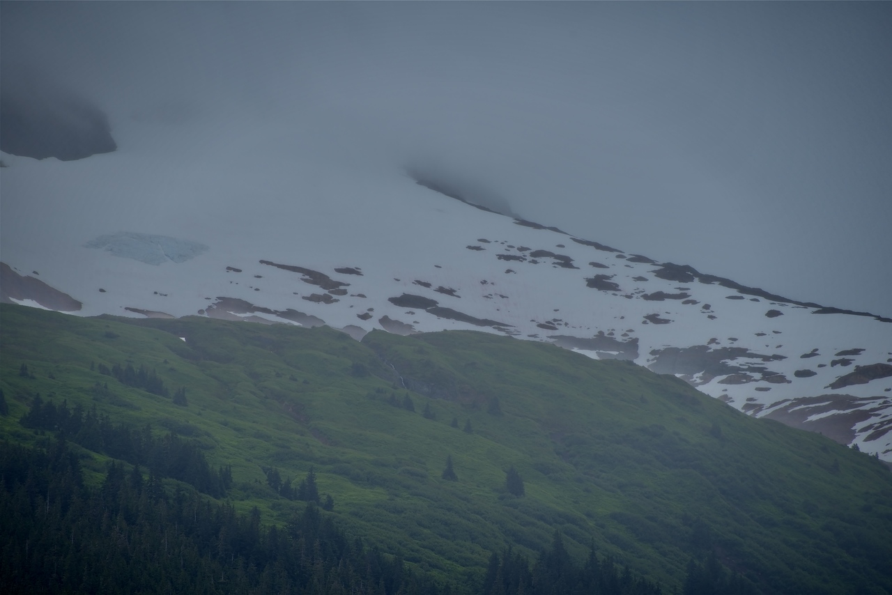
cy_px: 298
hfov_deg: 6.9
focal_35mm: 300
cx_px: 446
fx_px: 7435
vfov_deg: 4.6
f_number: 8
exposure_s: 1/640
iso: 100
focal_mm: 300
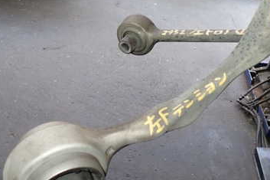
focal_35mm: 53
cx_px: 212
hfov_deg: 36.4
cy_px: 95
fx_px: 397
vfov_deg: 25.5
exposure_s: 1/60
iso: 200
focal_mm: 5.4
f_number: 2.3
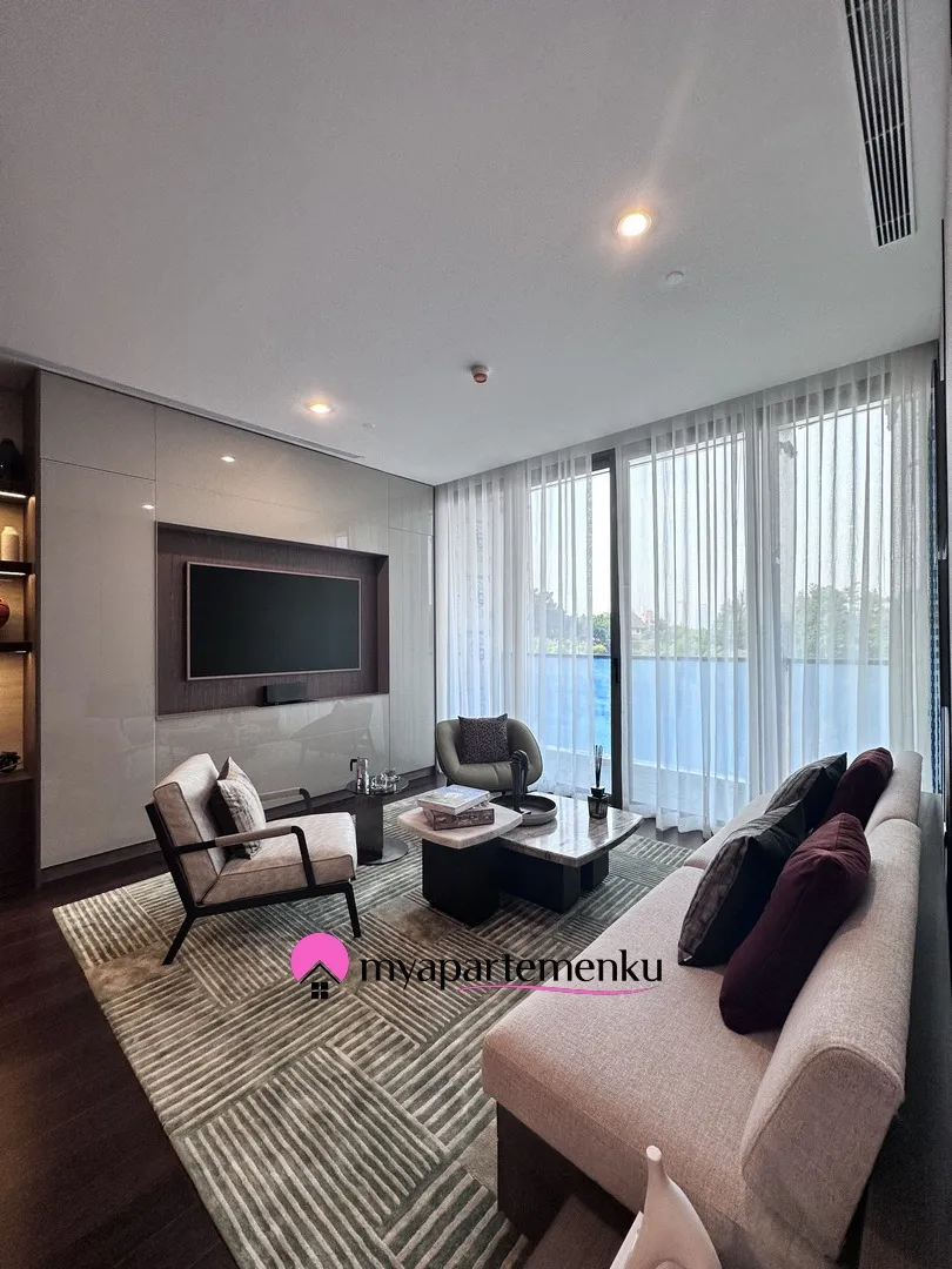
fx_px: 513
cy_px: 634
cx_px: 476
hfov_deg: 85.7
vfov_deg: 102.1
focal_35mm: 14
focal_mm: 2.22
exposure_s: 1/100
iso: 80
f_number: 2.2
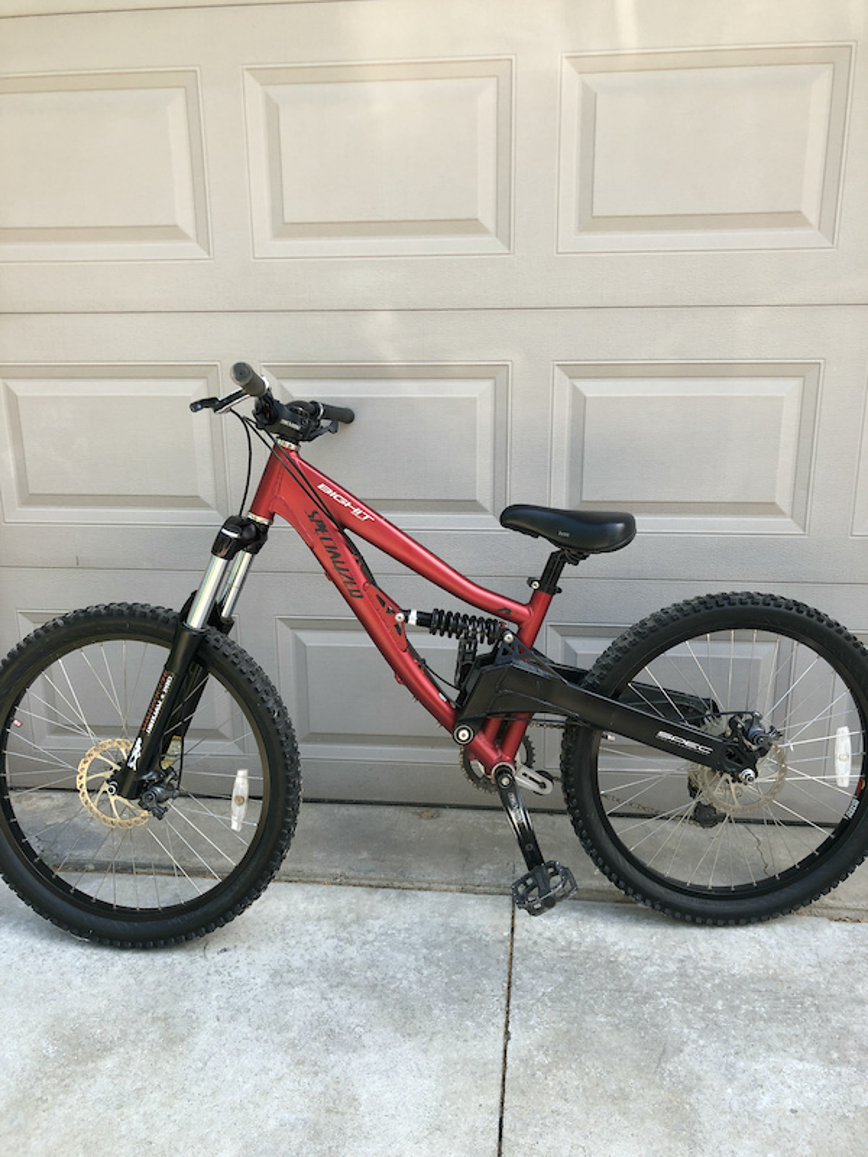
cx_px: 434
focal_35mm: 28
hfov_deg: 49.7
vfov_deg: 63.4
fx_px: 936
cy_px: 578
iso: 20
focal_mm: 4
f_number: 1.8
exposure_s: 1/196
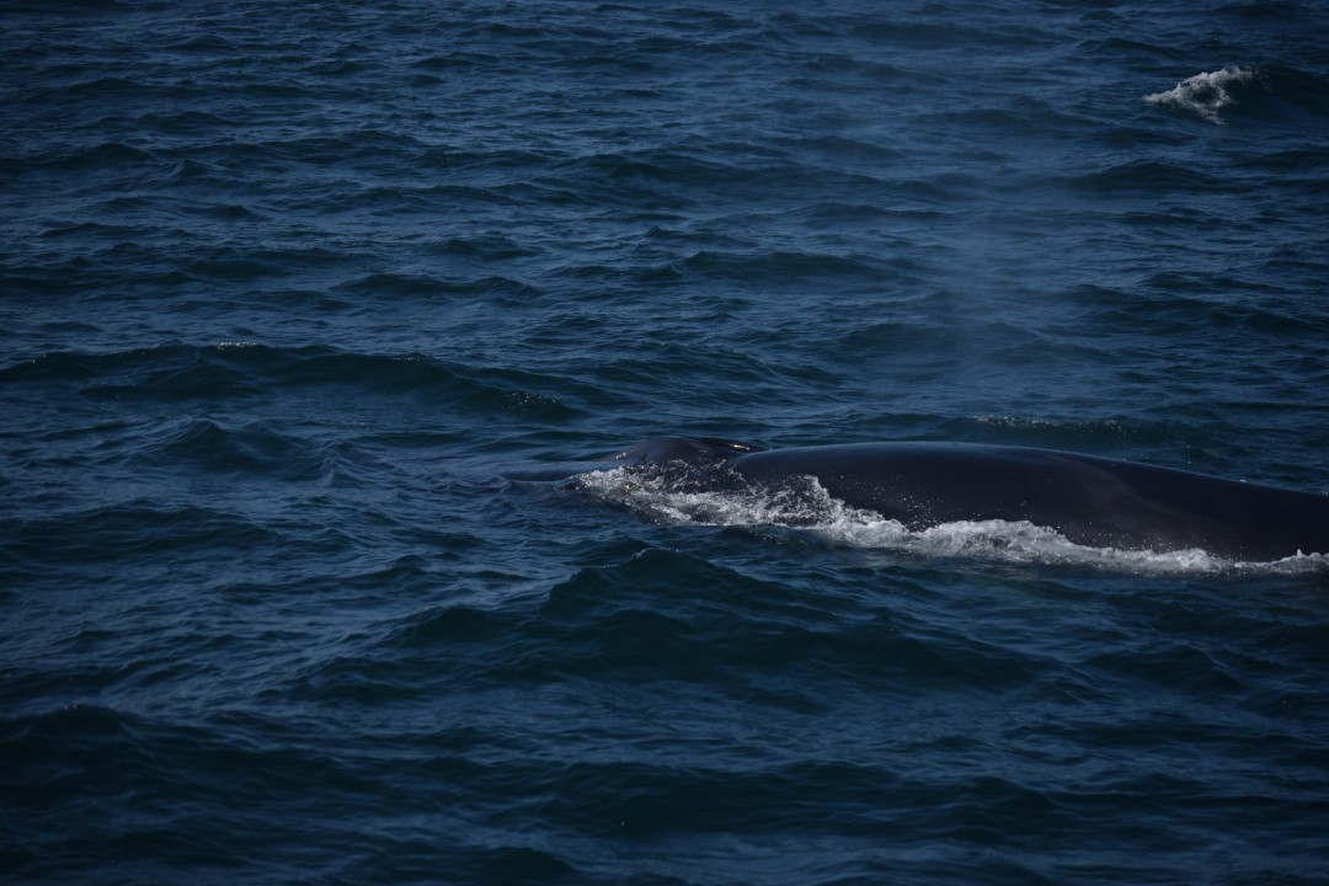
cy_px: 443
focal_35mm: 168
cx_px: 664
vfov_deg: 8.2
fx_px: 6202
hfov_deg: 12.2
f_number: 4.8
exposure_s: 1/4000
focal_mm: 112
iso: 200
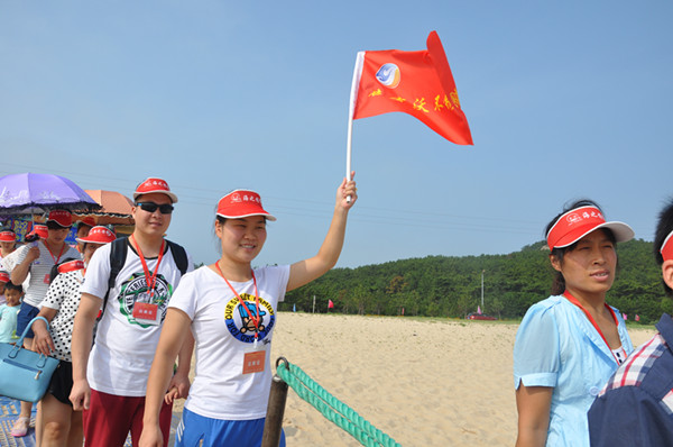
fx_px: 504
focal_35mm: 27
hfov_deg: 67.5
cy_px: 224
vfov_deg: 47.8
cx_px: 336
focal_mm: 18
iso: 200
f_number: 10
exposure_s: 1/400
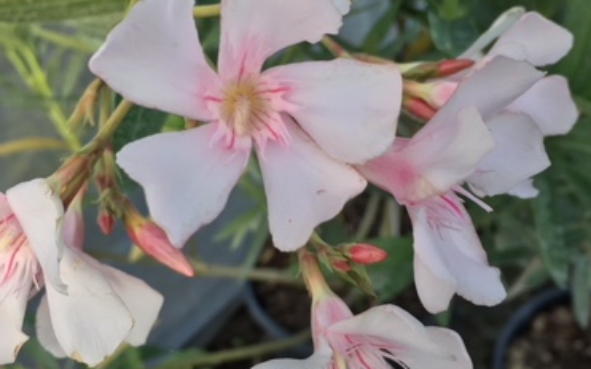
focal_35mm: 53
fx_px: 854
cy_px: 142
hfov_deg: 38.2
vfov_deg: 24.4
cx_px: 307
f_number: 2.2
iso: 25
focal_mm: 4.15
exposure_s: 1/519
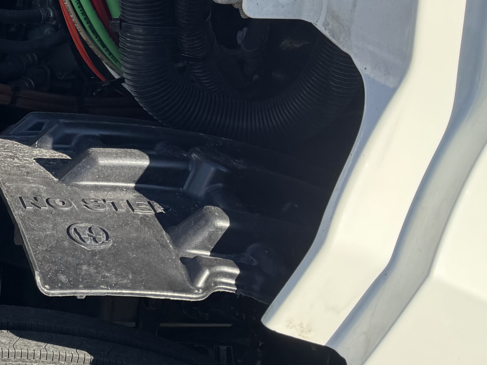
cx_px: -270
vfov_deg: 17.8
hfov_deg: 20.4
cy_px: -26
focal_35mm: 80
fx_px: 1125
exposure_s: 1/1678
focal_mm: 6.76
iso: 80
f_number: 1.78
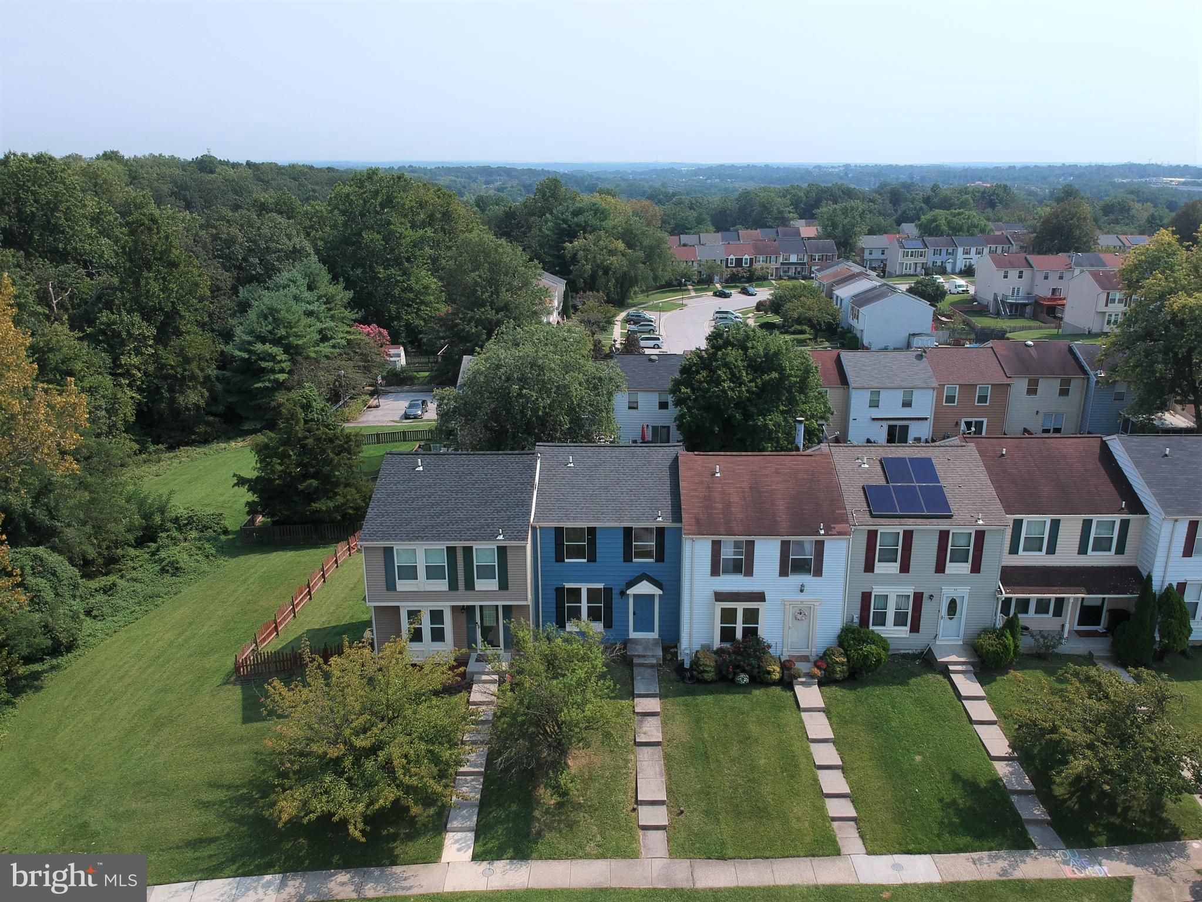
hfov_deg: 69.4
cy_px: 451
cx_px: 601
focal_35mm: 25
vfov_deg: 54.9
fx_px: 868
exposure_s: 1/1250
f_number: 2.6
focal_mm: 4.49
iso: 100
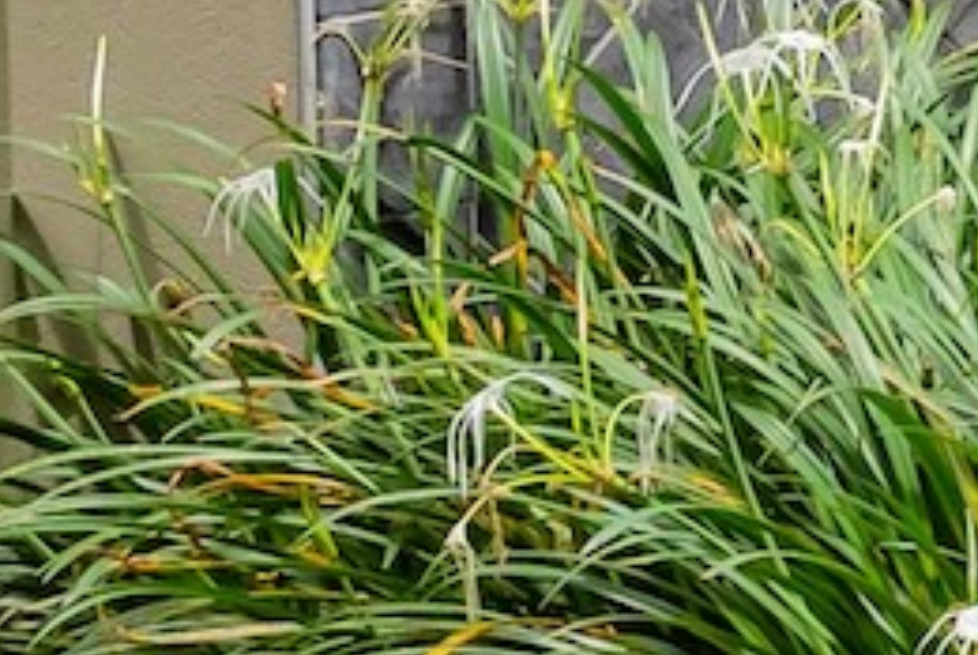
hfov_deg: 7.2
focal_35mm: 242
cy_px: -1058
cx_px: 3303
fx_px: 6582
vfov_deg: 5.5
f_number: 7.1
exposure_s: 1/2000
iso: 640
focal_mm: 35
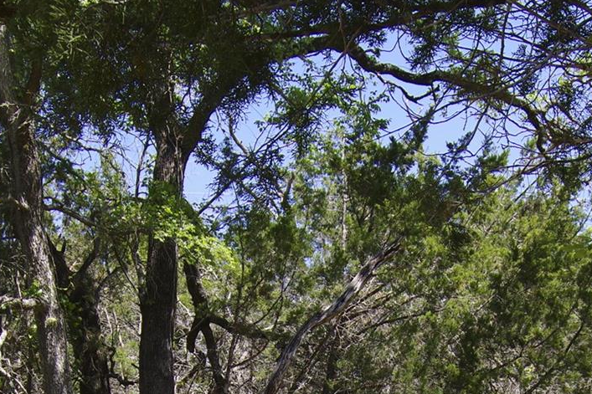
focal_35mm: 56
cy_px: 553
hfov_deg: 35.4
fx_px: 928
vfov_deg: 21.1
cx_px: 323
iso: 200
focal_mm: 13
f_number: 7.1
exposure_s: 1/200
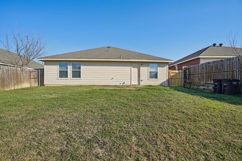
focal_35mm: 16
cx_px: 121
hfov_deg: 96.8
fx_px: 108
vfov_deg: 73.7
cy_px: 80
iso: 100
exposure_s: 1/320
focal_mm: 16
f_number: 7.1
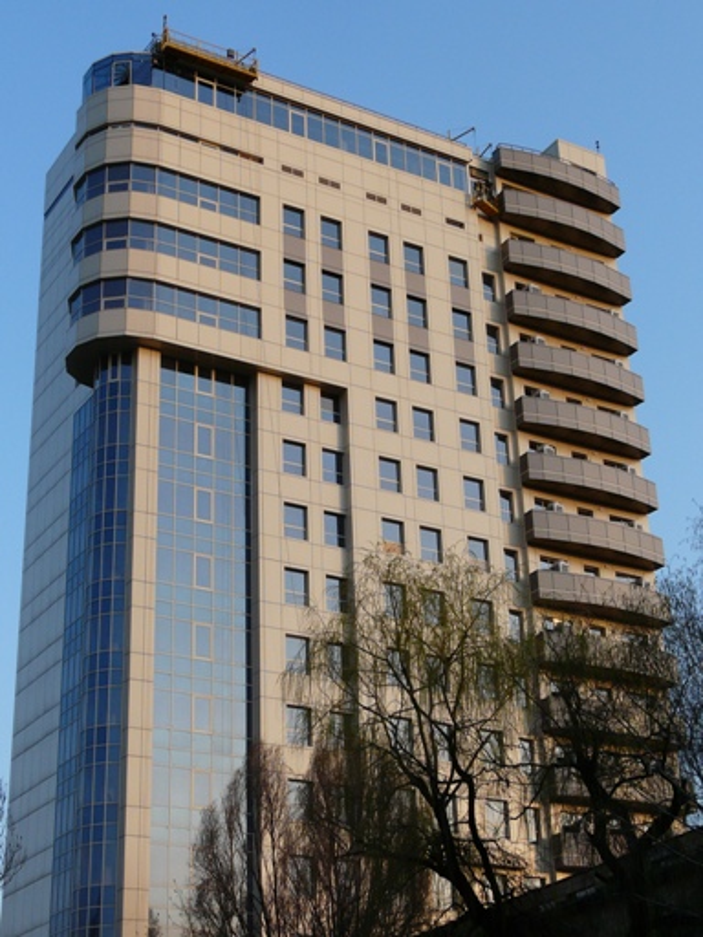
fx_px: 1598
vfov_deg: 32.7
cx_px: 352
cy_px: 468
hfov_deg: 24.8
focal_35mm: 59
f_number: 4.5
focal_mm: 7.5
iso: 100
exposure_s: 1/250
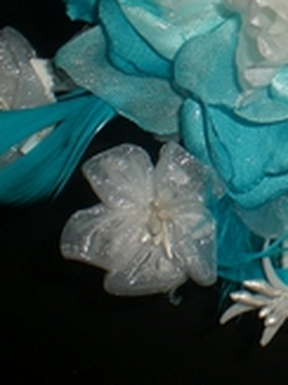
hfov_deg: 13.4
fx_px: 1166
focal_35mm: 105
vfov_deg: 18.3
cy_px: 19
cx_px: 413
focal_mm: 6.3
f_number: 4.4
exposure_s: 1/30
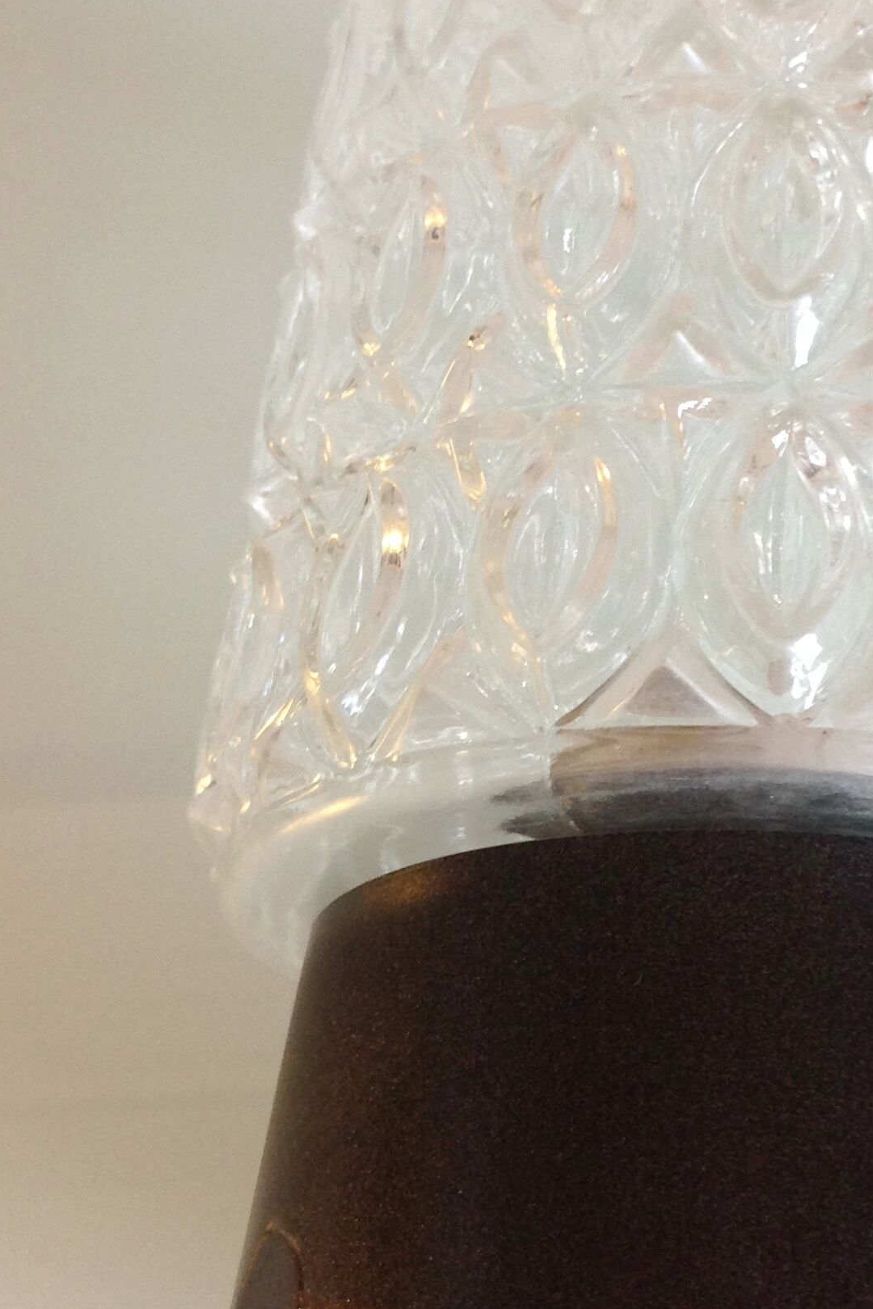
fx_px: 2145
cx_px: 737
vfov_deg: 33.9
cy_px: 586
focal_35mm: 59
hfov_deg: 22.6
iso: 100
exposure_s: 1/15
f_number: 2.4
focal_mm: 4.28
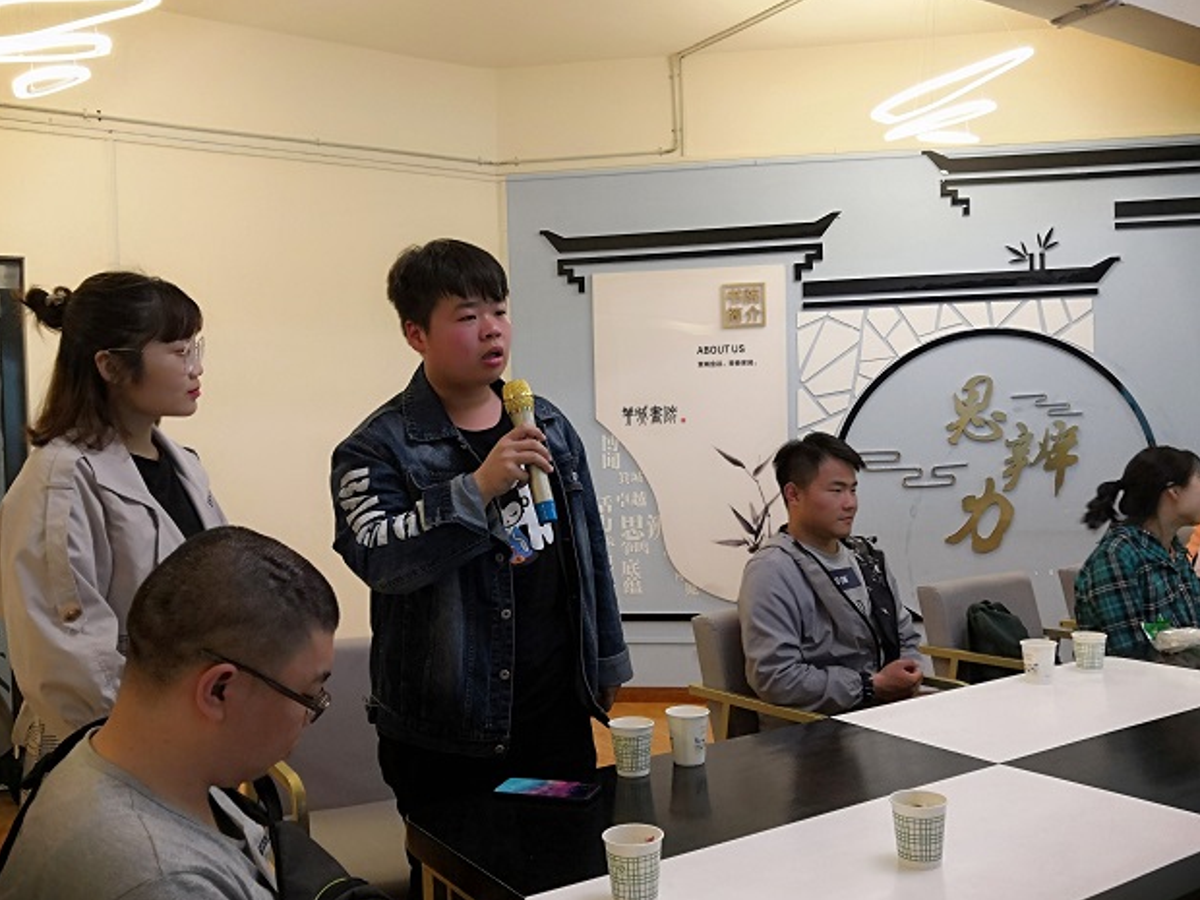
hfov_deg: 56.8
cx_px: 585
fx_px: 1109
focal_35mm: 32
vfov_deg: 44.2
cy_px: 453
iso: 160
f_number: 1.8
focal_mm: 3.95
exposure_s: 1/50
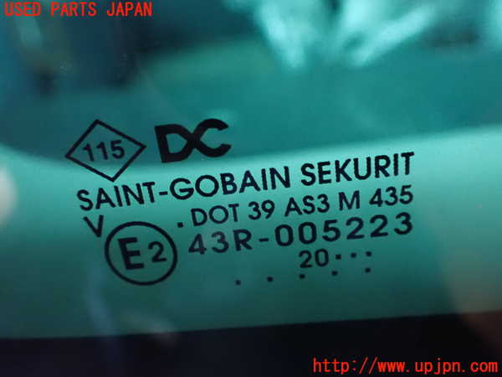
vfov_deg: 46.8
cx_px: 251
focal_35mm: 30
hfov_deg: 60.0
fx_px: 435
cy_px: 188
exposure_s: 1/20
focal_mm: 5.4
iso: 1600
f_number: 2.3
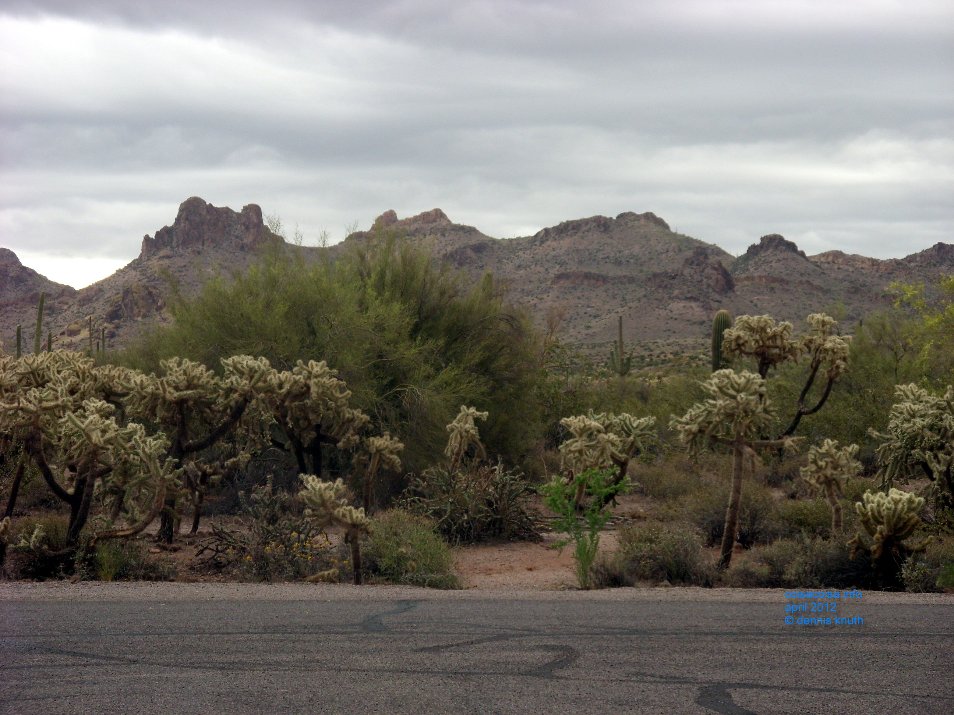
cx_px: 477
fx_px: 3142
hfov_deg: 17.3
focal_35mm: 114
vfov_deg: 13.0
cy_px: 358
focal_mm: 18.9
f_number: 3.7
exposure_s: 1/148
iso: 100
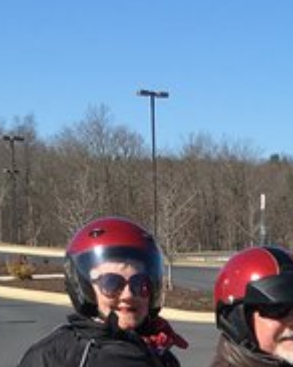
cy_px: 596
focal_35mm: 124
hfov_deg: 12.0
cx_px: 411
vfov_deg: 14.2
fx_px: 1346
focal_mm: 4.15
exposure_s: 1/1304
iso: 25
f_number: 2.2
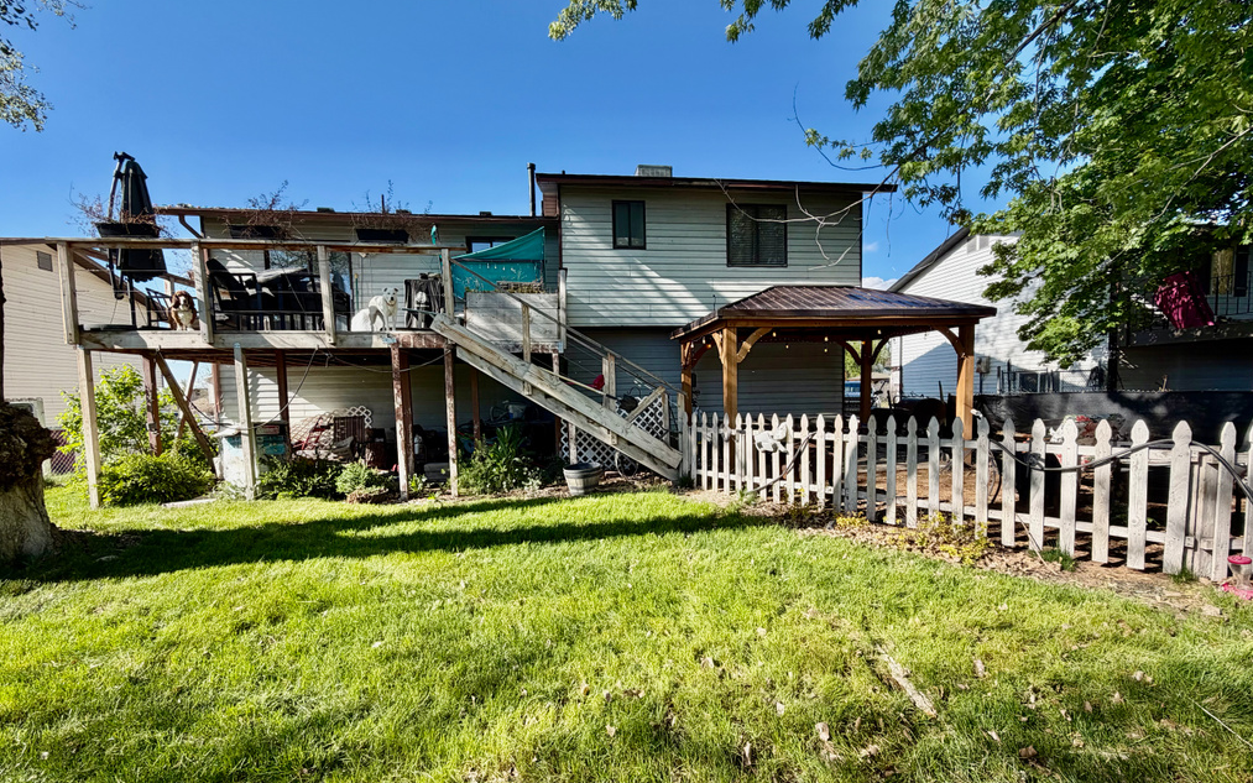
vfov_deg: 74.6
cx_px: 623
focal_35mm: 15
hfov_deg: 101.5
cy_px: 427
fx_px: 512
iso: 40
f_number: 2.2
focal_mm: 2.22
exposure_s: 1/644
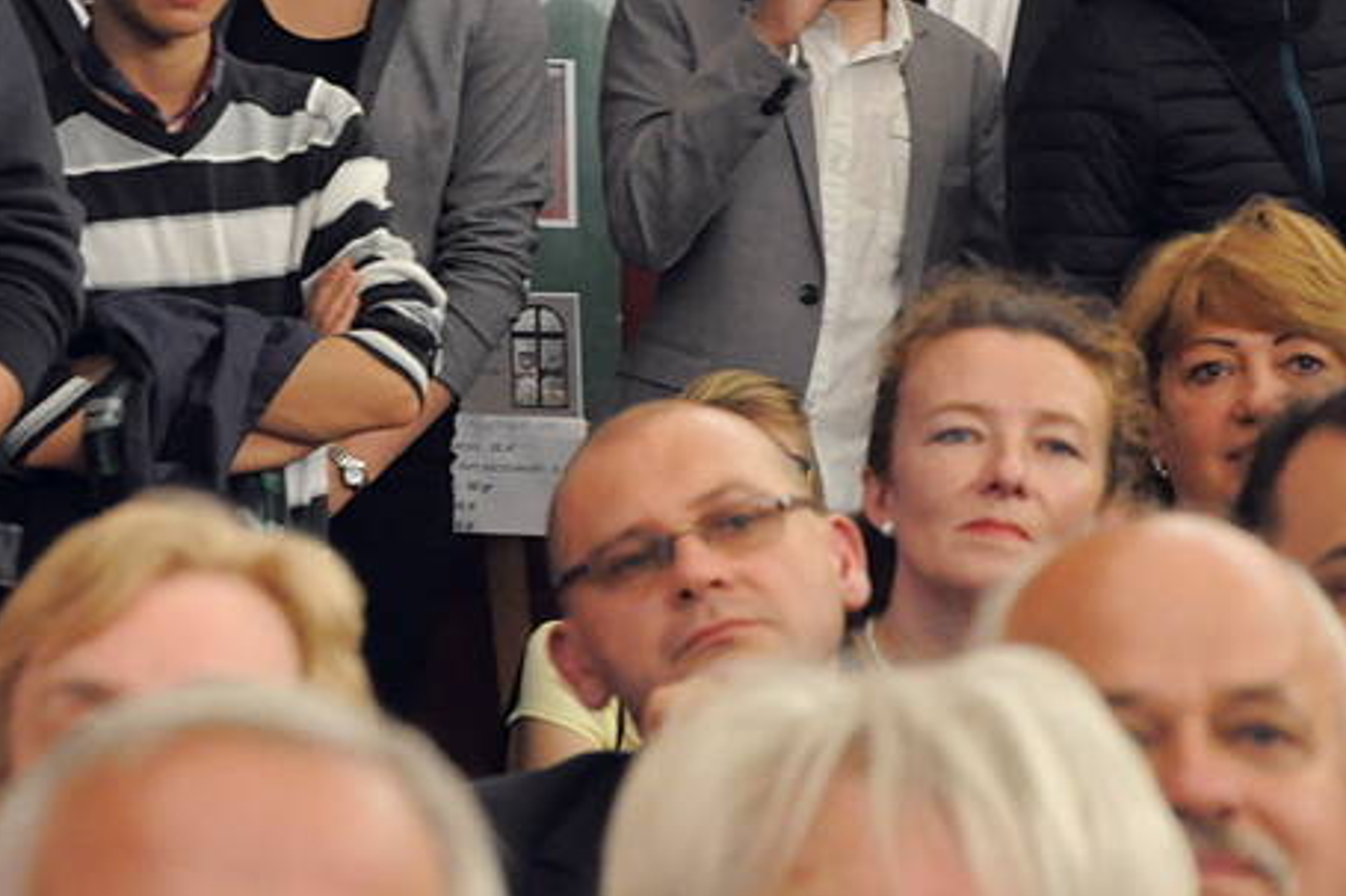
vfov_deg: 5.4
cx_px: 524
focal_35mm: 252
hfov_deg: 8.2
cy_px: 99
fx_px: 9418
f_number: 5.6
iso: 2500
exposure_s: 1/80
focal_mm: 90
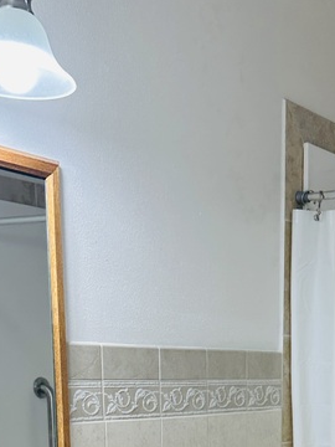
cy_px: 544
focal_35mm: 72
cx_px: 268
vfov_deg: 24.4
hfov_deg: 20.2
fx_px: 929
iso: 64
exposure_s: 1/120
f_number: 1.78
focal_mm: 6.86
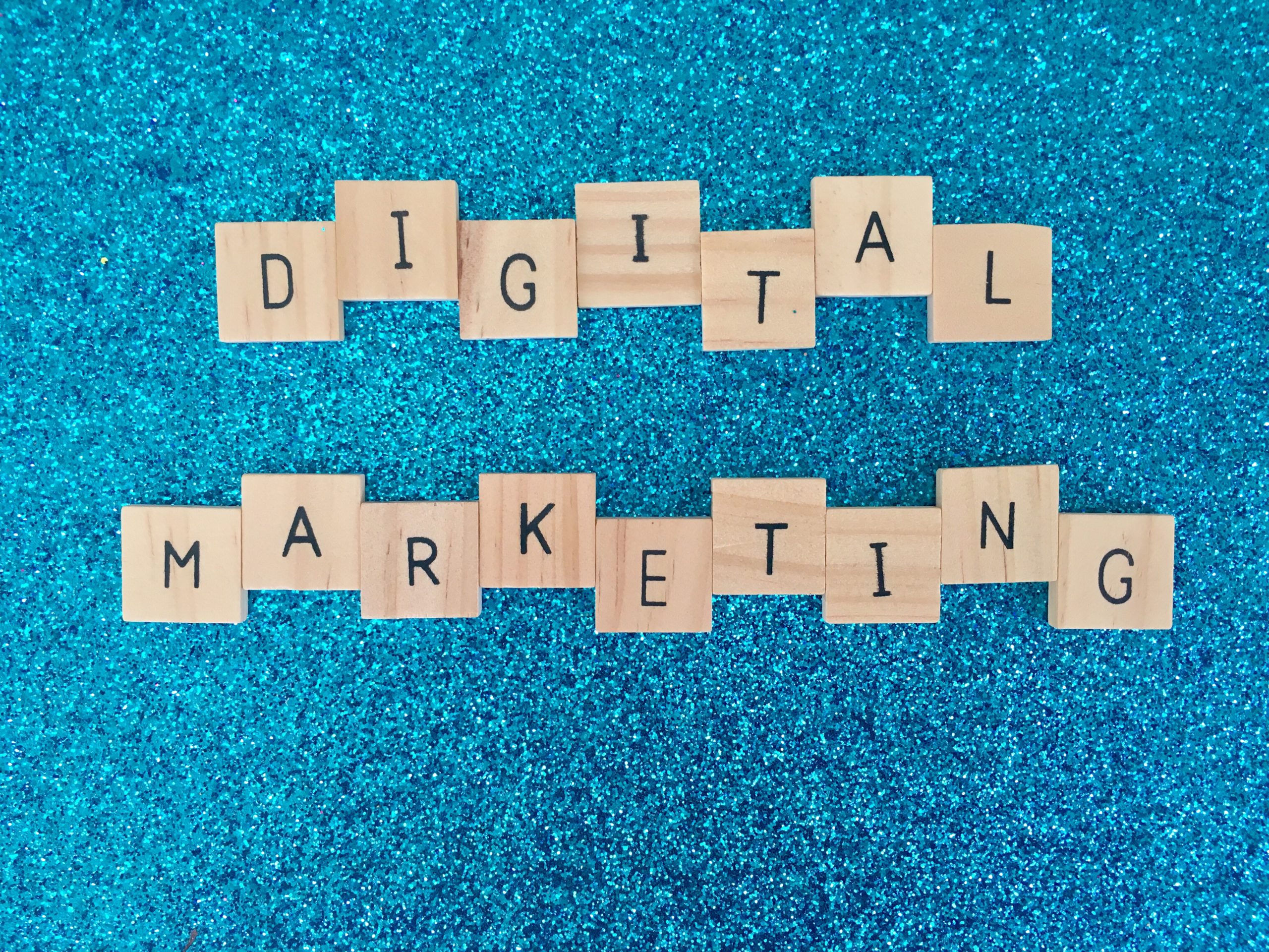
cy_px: 476
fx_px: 1063
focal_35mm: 29
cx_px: 634
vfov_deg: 48.2
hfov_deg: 61.7
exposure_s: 1/30
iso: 32
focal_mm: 4.15
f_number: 2.2
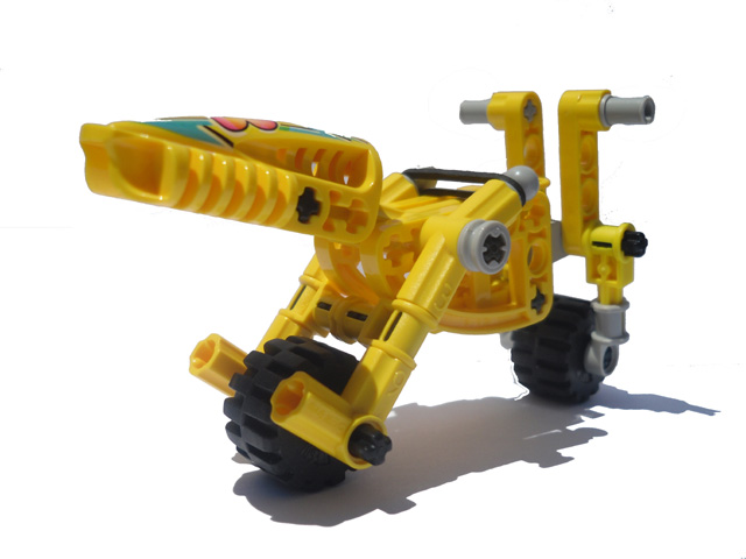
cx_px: 373
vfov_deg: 41.8
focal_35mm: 34
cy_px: 280
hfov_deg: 54.0
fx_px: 733
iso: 80
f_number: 8.1
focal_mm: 6
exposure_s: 1/490
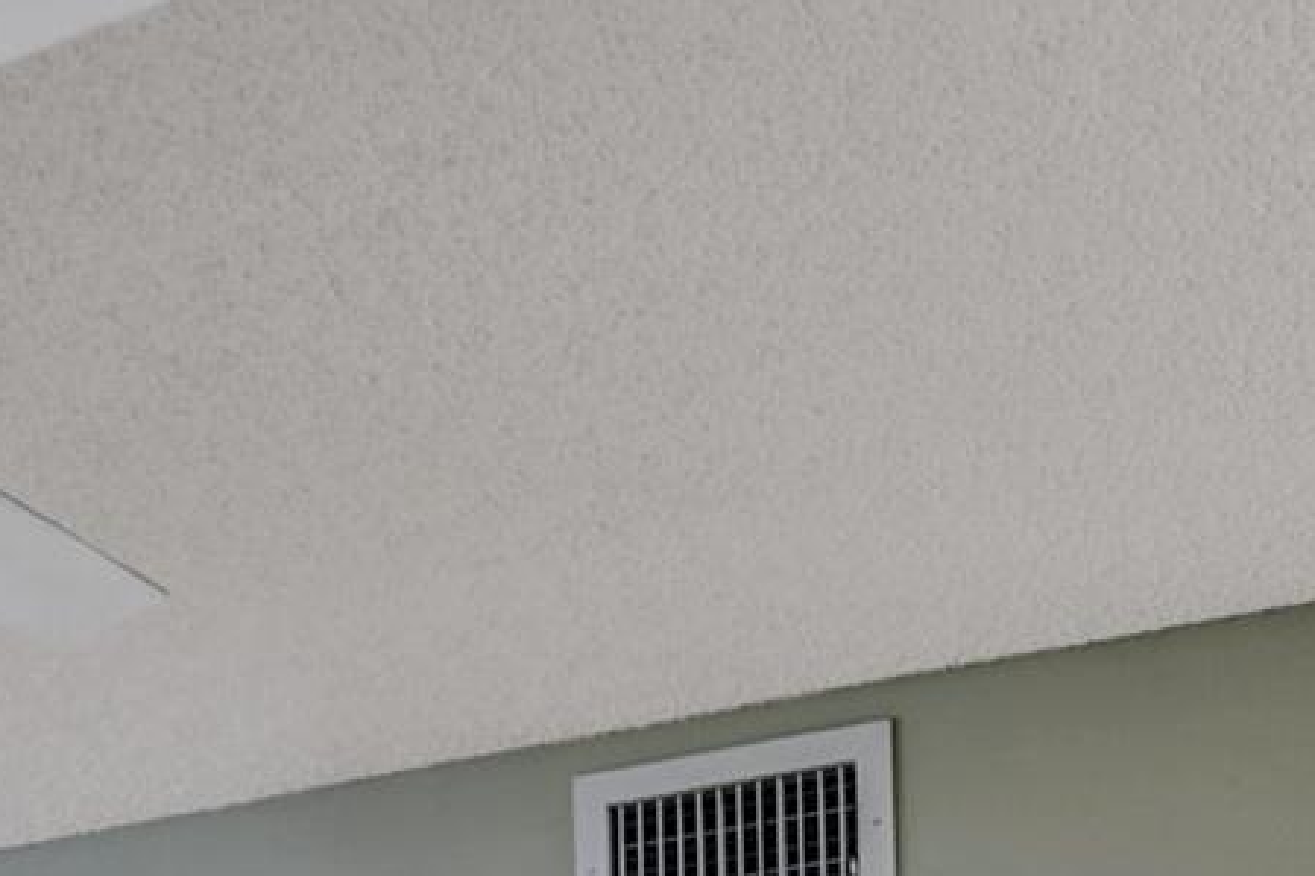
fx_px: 2665
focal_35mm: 73
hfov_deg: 24.3
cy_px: 1853
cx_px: -394
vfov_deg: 14.7
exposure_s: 1/250
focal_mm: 16
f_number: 2.8
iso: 800
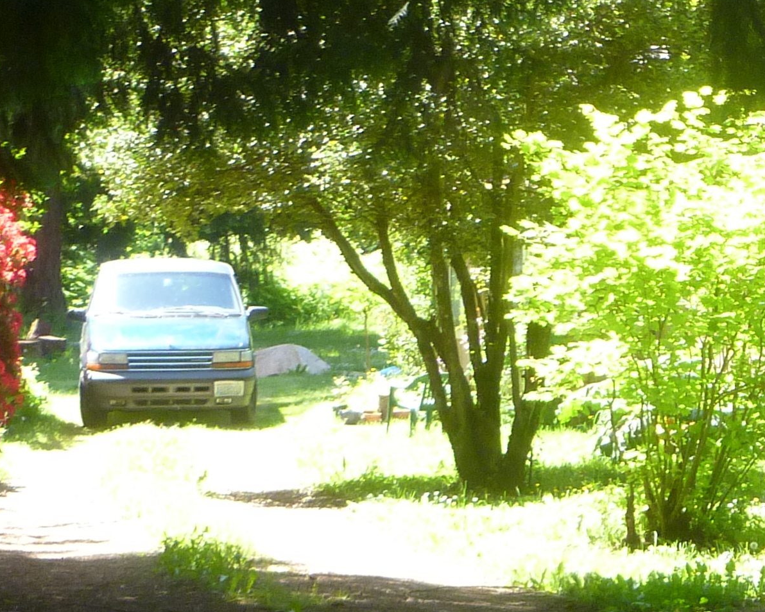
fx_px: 3283
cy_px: 220
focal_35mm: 145
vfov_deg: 10.6
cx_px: 1013
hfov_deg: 12.8
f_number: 3.7
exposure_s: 1/80
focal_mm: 7.4
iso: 160
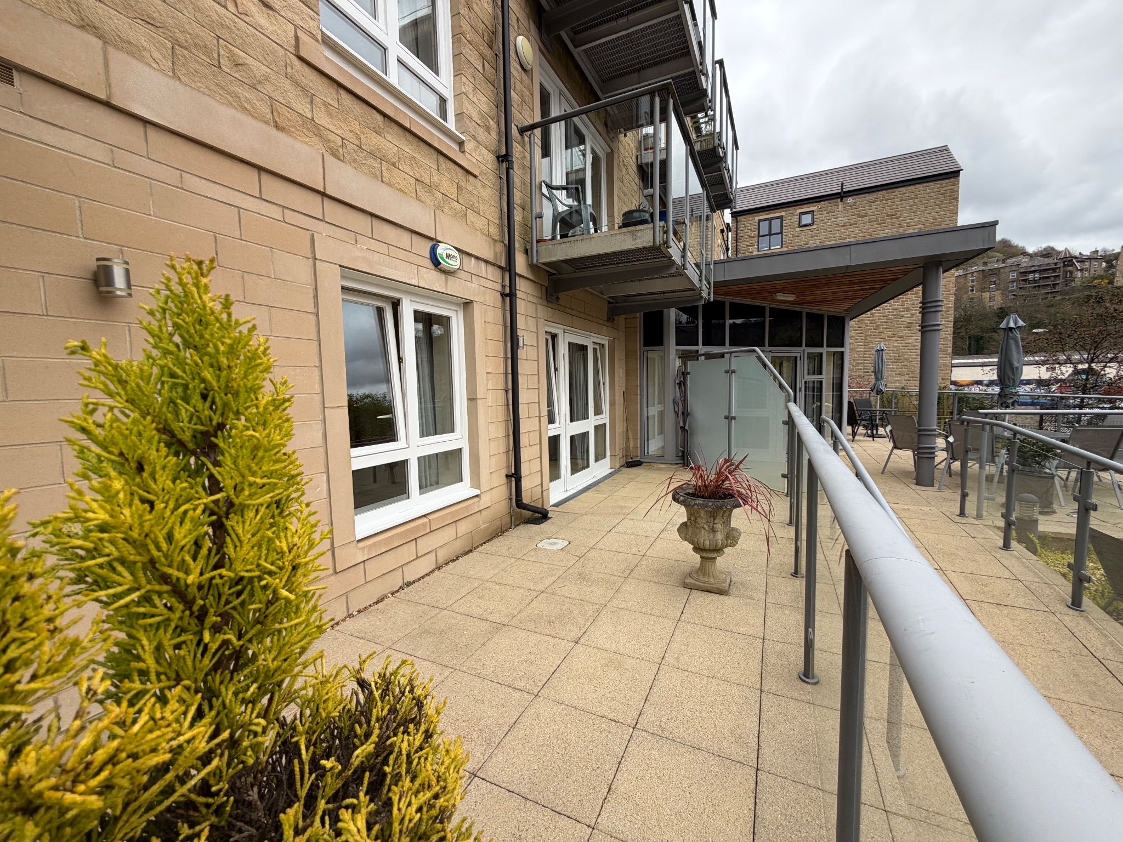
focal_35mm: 14
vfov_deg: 85.7
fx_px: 454
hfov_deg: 102.1
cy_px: 421
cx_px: 562
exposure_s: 1/405
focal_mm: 2.22
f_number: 2.2
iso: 50
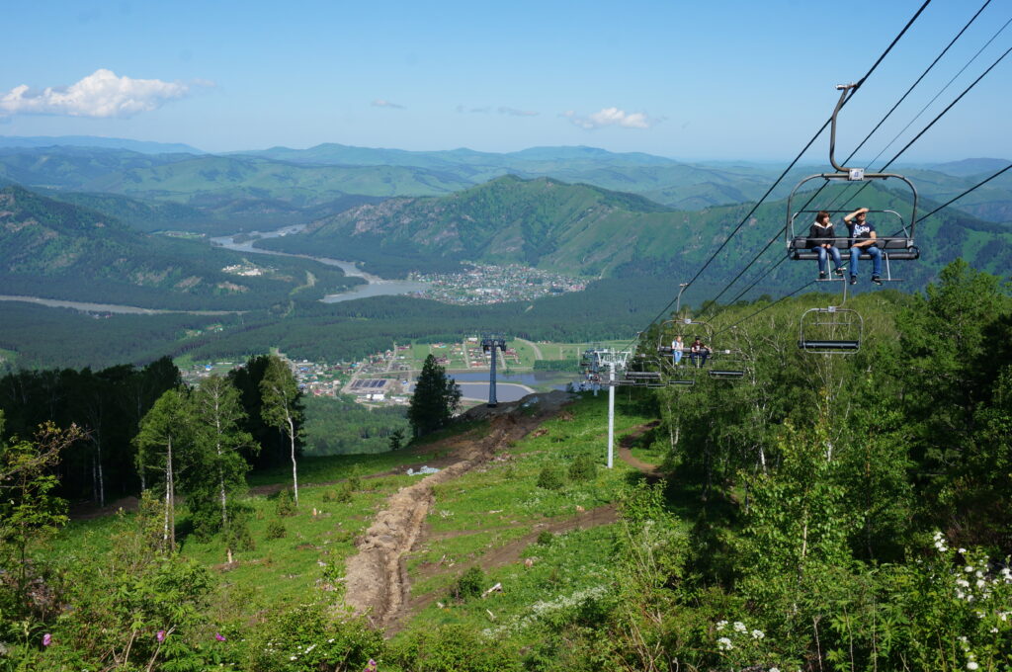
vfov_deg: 36.8
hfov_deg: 53.2
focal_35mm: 36
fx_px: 1011
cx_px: 506
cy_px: 336
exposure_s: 1/125
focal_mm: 24
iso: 100
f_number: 13
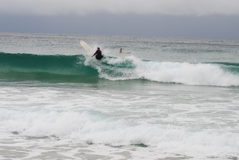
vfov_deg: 10.8
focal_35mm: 127
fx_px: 843
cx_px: 90
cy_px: 53
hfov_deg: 16.1
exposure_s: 1/250
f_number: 10
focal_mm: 55
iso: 100
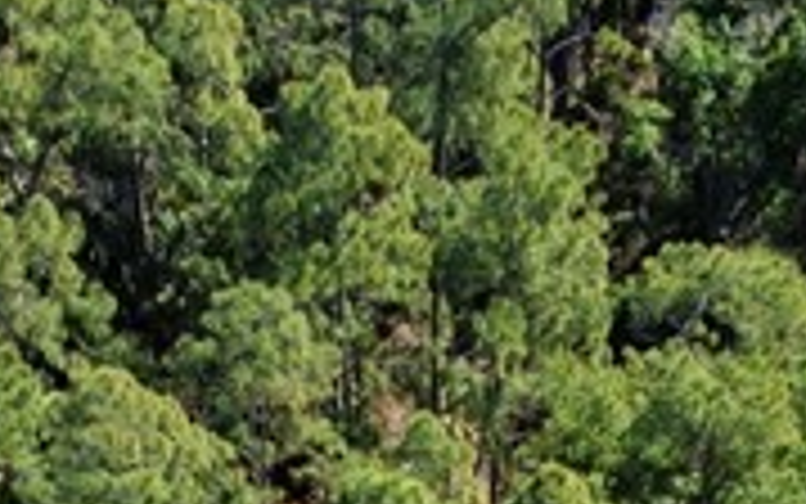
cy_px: 1670
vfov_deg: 9.4
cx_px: 446
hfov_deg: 21.4
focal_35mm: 97
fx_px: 2131
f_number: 2.2
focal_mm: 3.05
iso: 100
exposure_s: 1/500
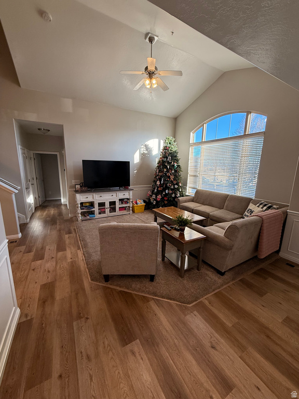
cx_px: 150
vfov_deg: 102.1
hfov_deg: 85.7
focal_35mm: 14
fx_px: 161
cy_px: 200
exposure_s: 1/120
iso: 125
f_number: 2.2
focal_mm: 2.22
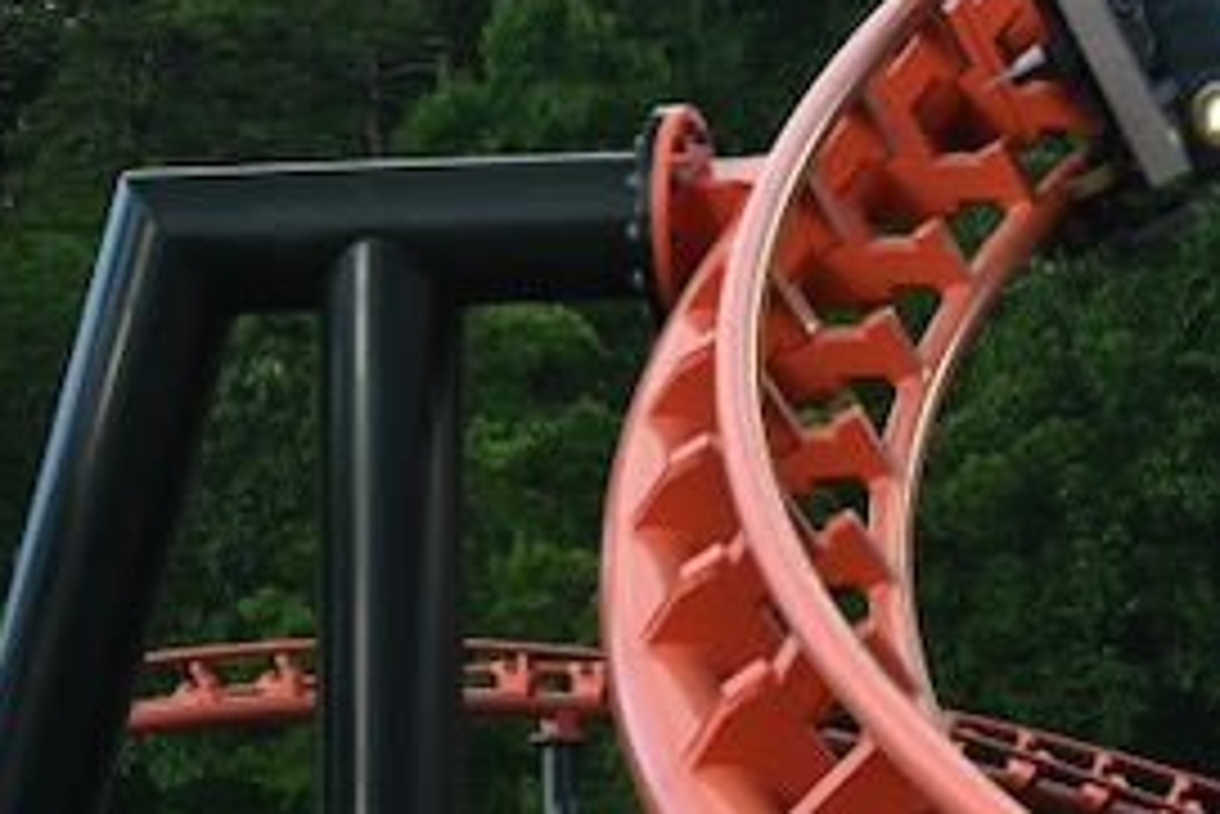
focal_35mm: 302
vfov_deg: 4.6
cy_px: 7
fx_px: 10239
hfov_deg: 6.7
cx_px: 1751
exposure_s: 1/250
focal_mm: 64
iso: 400
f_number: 6
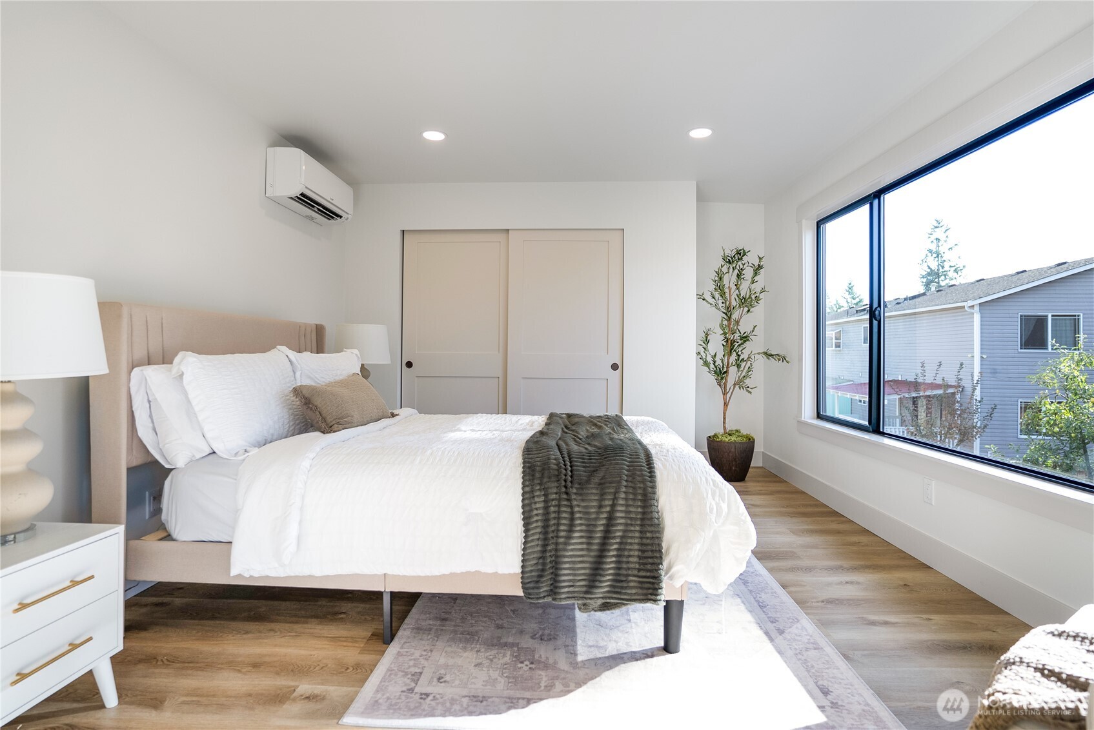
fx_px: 517
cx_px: 547
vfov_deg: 70.5
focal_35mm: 17
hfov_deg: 93.2
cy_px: 365
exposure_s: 1/320
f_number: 2.8
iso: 250
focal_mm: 17
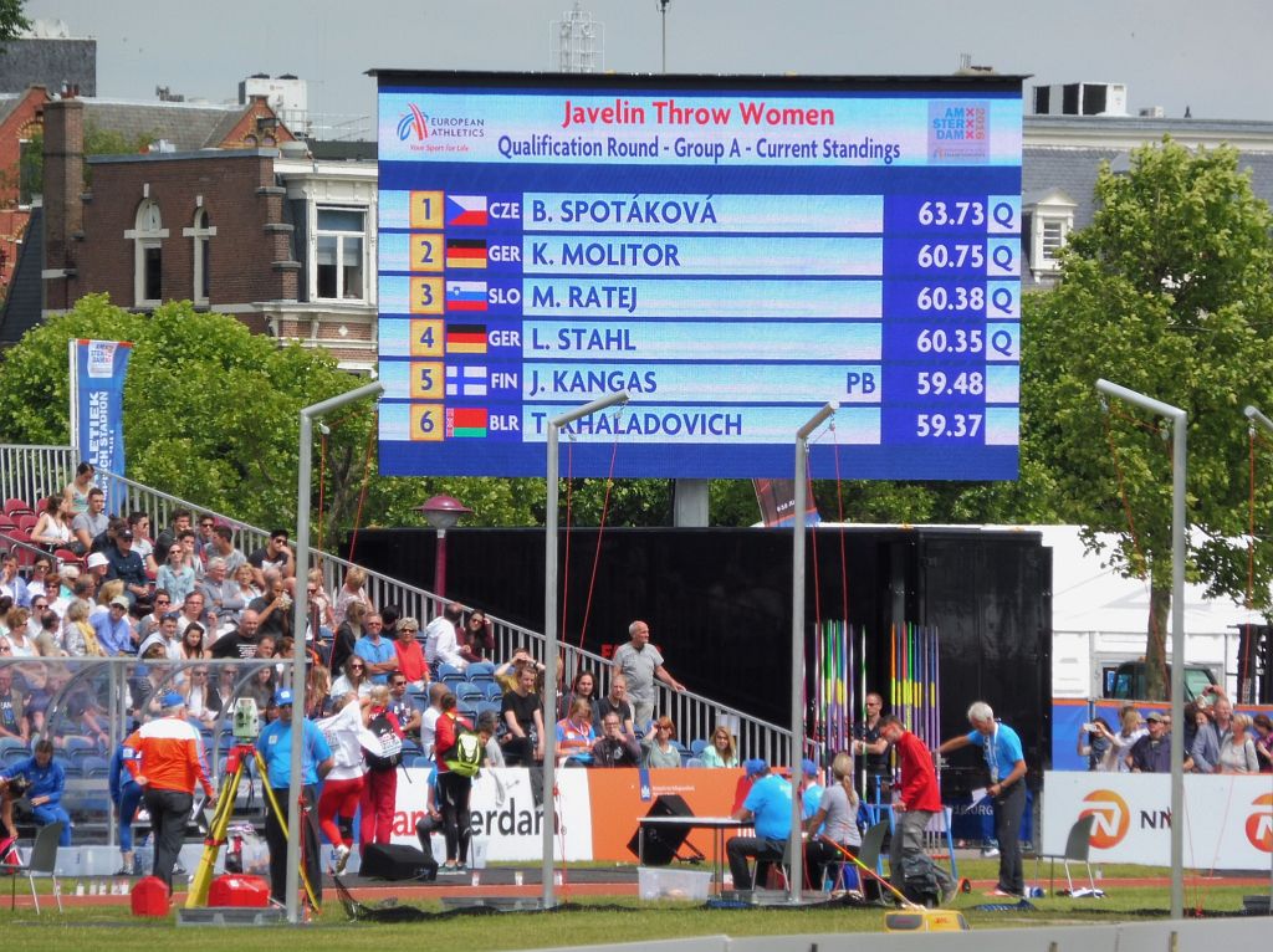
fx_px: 13374
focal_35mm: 364
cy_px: 476
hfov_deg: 5.4
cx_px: 636
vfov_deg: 4.1
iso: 100
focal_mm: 65
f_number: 6.3
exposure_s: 1/320
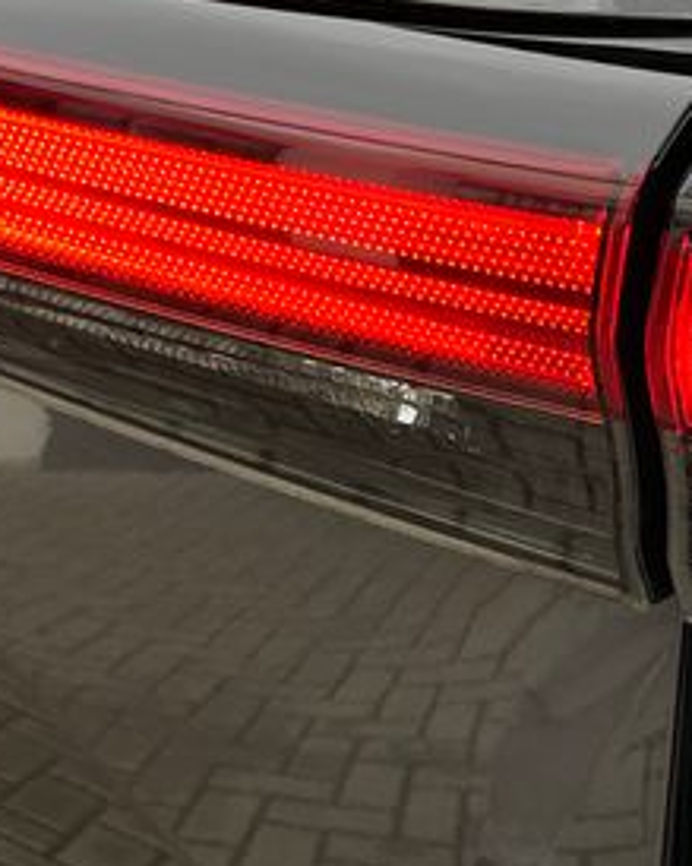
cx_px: 613
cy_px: 326
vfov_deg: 20.1
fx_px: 2433
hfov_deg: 16.0
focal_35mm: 95
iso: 80
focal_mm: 5.1
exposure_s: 1/121
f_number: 1.6
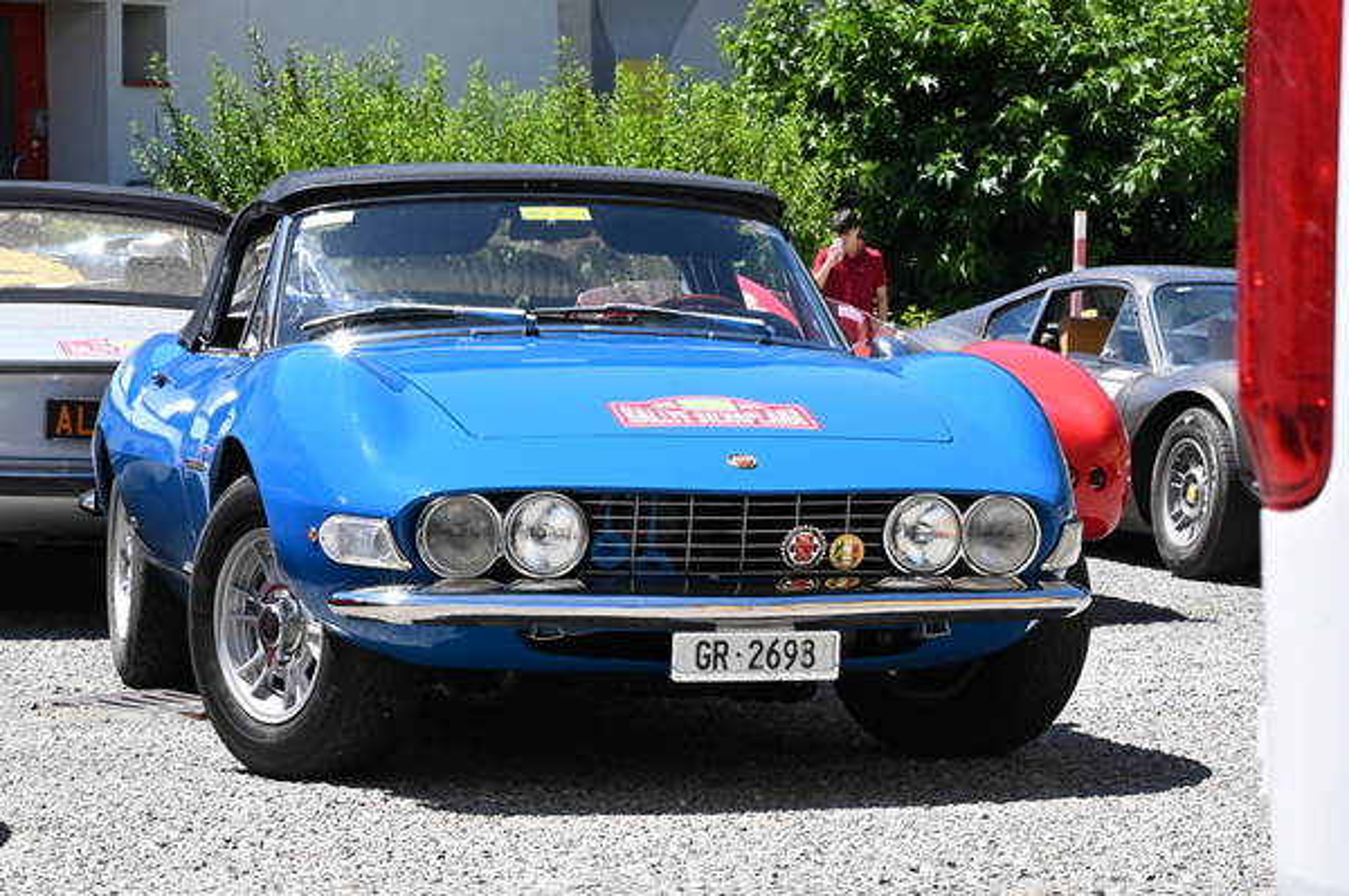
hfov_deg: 19.5
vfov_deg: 13.0
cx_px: 674
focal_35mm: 105
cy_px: 448
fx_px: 3931
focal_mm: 105
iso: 6400
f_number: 20
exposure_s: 1/1600
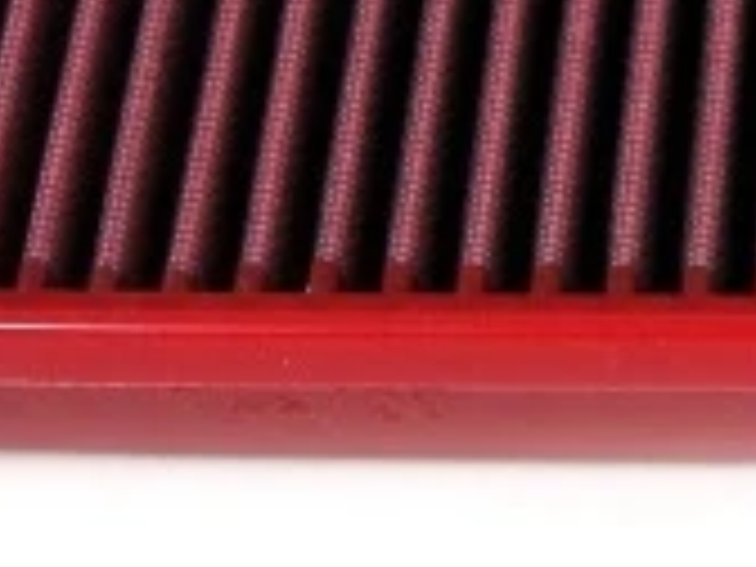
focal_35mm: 167
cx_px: 1066
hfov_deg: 11.4
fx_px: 3647
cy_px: -68
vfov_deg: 8.8
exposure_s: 1/59.7
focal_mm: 5.7
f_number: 2.8
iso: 124
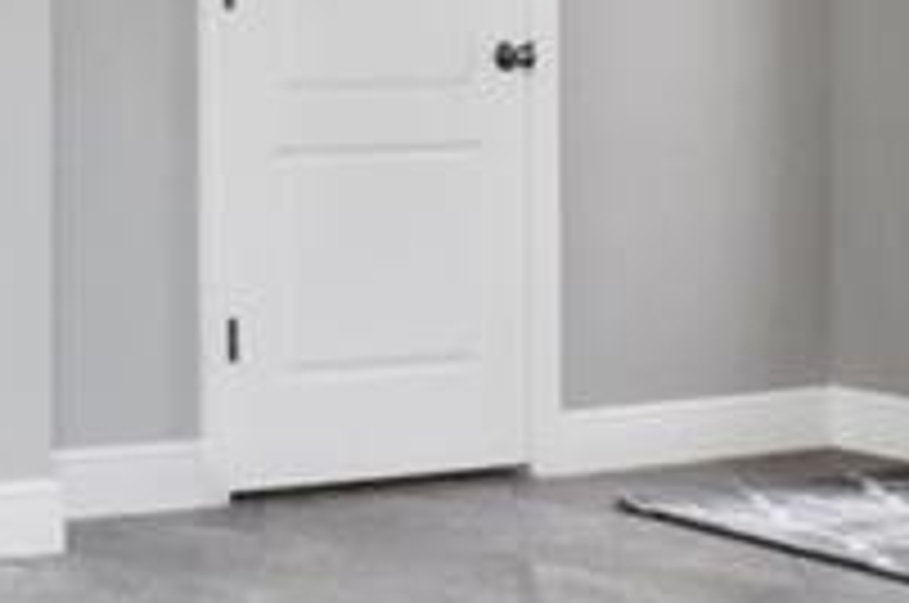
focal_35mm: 76
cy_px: -61
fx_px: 1916
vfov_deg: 17.3
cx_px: -670
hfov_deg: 20.2
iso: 200
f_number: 8
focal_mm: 10
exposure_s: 1/30
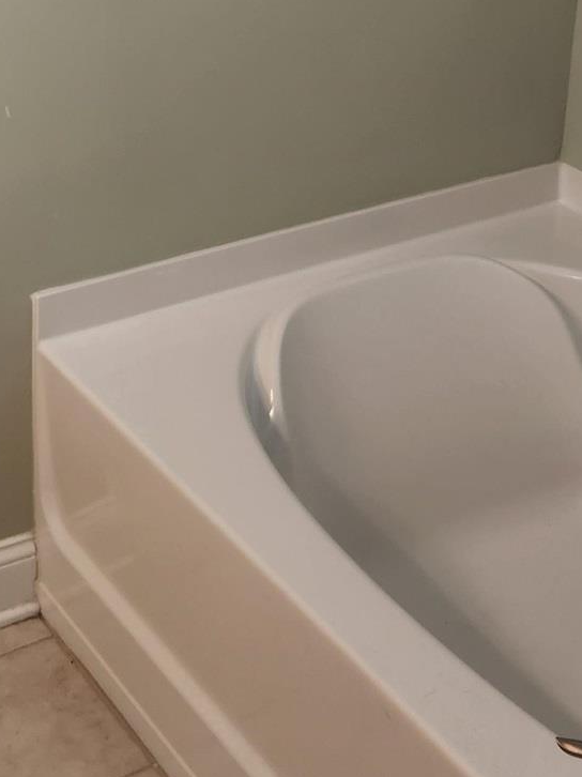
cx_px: 245
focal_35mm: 73
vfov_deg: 25.3
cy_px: -6
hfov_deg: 20.1
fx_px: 1637
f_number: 1.8
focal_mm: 5.4
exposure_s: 1/120
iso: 100
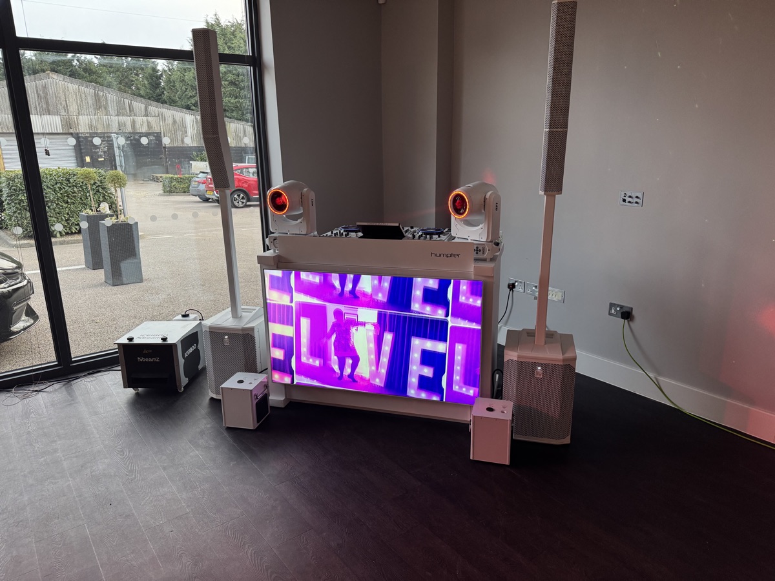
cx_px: 388
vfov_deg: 56.8
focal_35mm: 24
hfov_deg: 71.6
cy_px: 290
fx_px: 537
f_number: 1.78
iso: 160
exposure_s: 1/80
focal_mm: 6.76
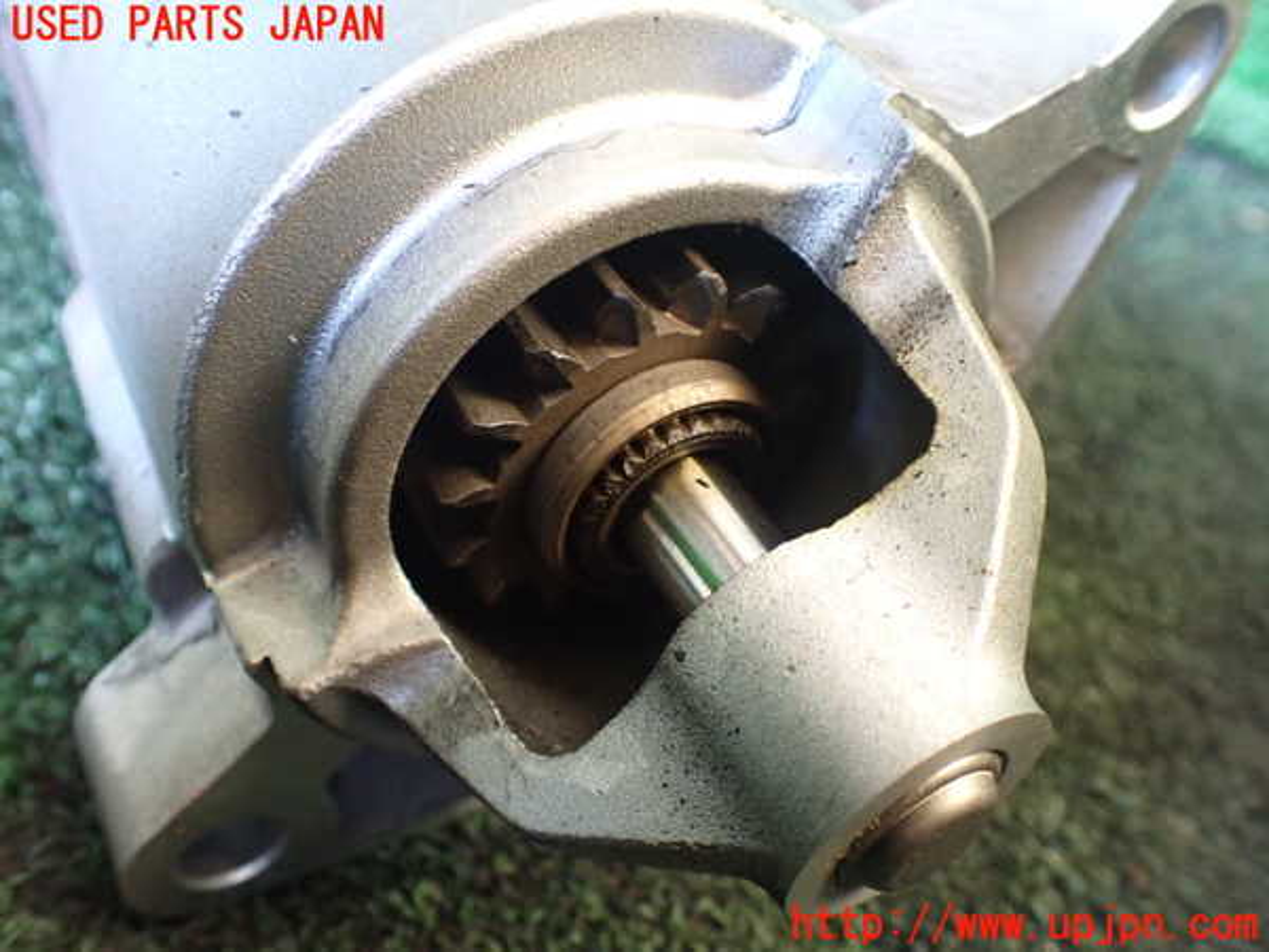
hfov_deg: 60.0
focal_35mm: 30
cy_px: 476
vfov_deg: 46.8
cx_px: 634
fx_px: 1100
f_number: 2.3
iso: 800
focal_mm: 5.4
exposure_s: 1/30
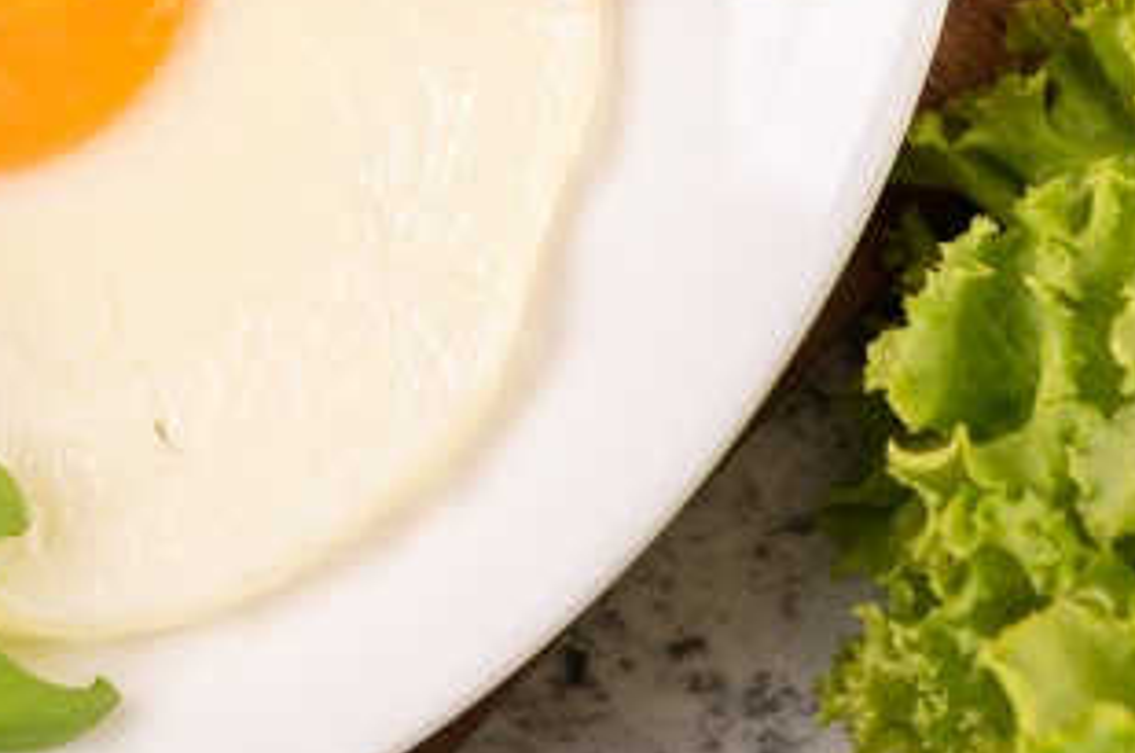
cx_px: -140
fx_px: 7334
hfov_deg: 8.8
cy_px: -202
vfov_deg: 5.8
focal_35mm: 233
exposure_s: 1/125
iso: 100
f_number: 6.3
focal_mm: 60
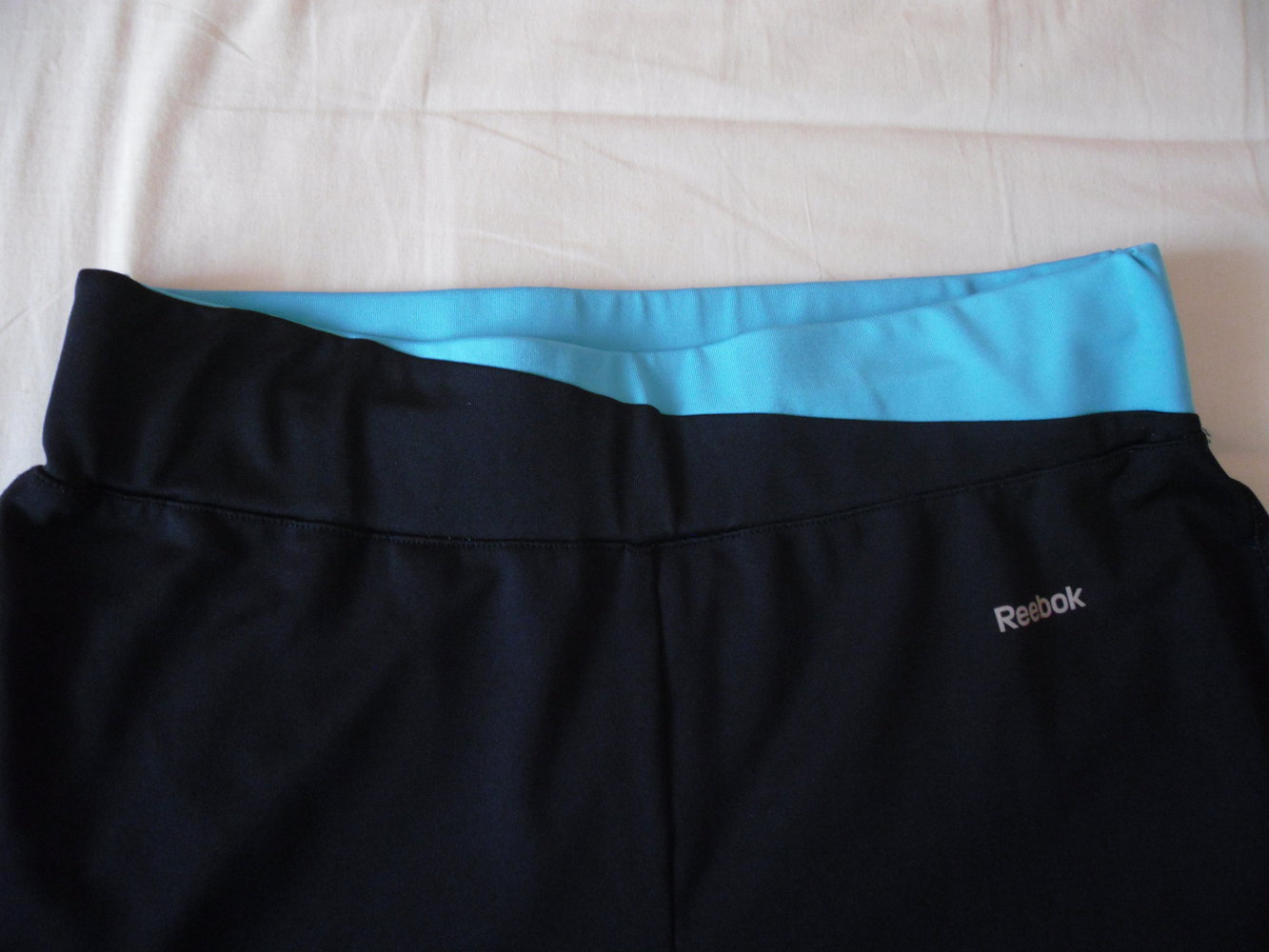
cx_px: 634
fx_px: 1650
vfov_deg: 32.2
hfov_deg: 42.1
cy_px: 476
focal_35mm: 45
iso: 400
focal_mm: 6.3
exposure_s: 1/19
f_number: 3.5
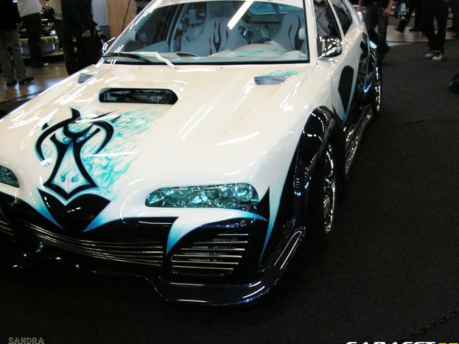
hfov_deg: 50.1
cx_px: 235
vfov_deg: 38.7
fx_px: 491
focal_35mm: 37
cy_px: 176
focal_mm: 6
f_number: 3.2
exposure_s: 1/30
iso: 160
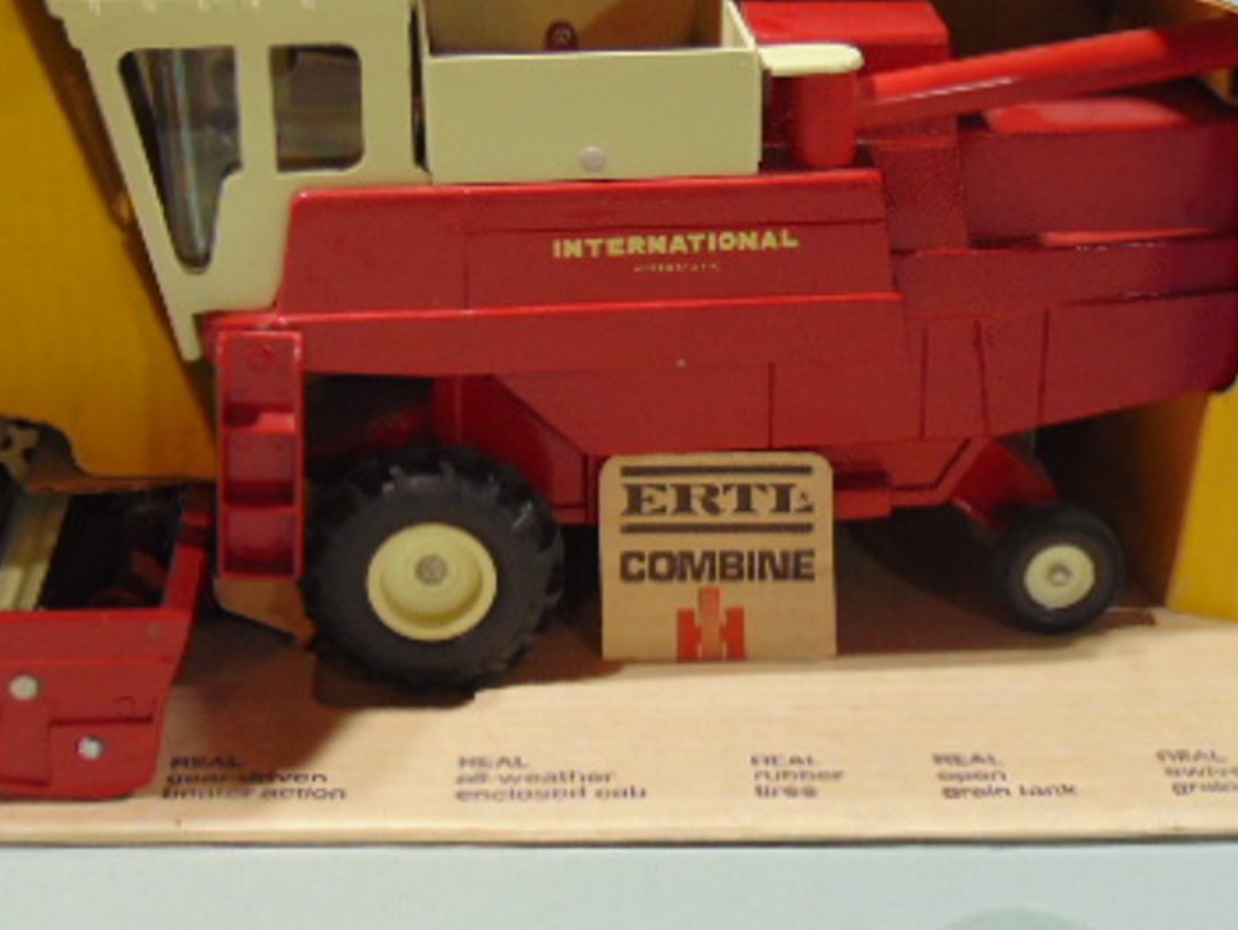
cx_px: 686
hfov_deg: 30.2
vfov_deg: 22.8
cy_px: 299
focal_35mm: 64
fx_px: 2290
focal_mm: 6.3
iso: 160
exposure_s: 1/30
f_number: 3.2
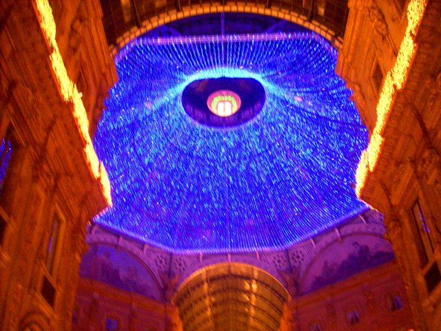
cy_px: 166
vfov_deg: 38.7
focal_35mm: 37
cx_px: 220
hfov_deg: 50.1
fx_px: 471
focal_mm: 6.2
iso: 400
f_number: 2.8
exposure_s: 1/18.7
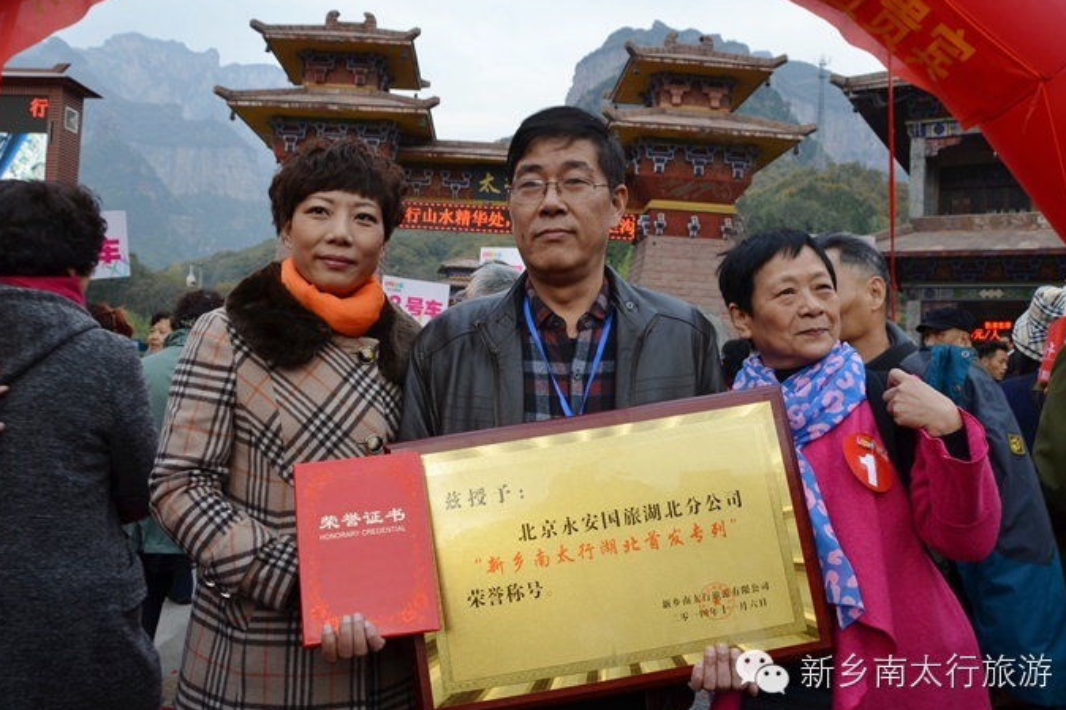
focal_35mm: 28
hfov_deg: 65.5
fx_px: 829
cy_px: 362
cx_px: 535
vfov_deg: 46.4
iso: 200
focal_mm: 18
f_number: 5.6
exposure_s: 1/125
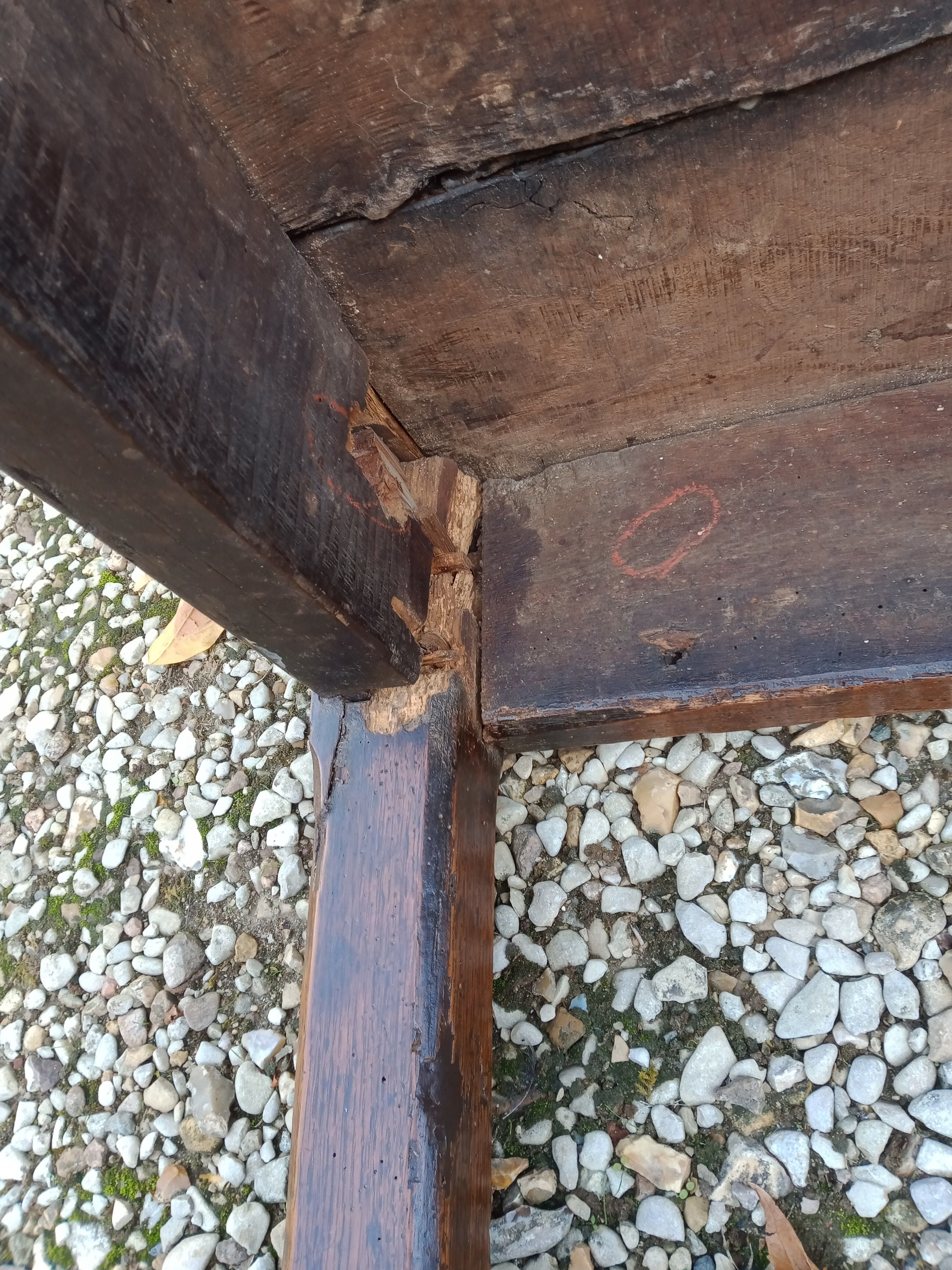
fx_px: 990
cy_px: 635
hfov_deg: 51.4
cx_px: 476
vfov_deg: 65.3
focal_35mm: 27
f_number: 2
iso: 134
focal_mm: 3.54
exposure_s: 1/50
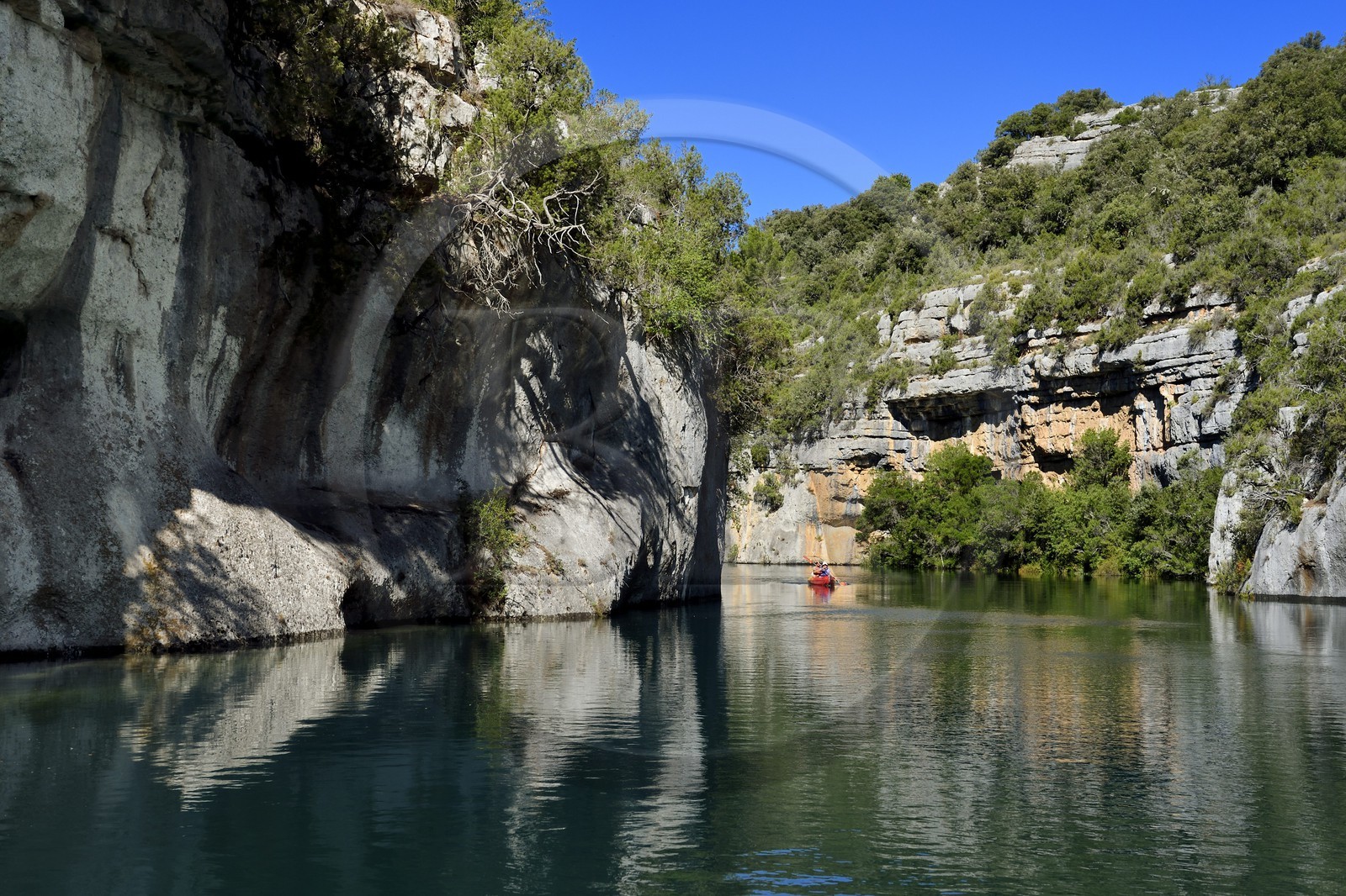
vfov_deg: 30.5
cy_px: 448
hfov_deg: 44.5
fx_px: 1645
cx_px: 673
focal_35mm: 44
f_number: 9
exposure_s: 1/320
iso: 200
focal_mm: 44
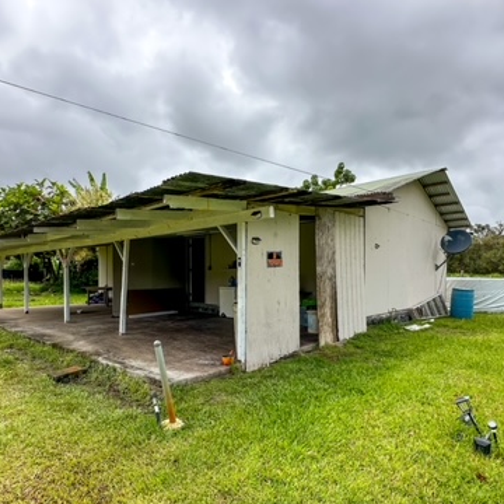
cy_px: 280
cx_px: 256
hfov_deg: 69.6
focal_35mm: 22
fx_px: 362
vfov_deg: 69.4
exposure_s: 1/1400
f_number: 2.2
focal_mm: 2.22
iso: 40
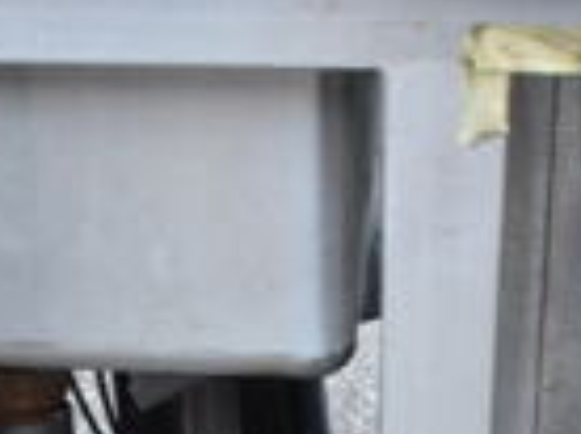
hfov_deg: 17.1
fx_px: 1927
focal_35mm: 115
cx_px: 345
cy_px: 645
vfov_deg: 12.3
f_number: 3.5
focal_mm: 18
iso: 800
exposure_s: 1/160
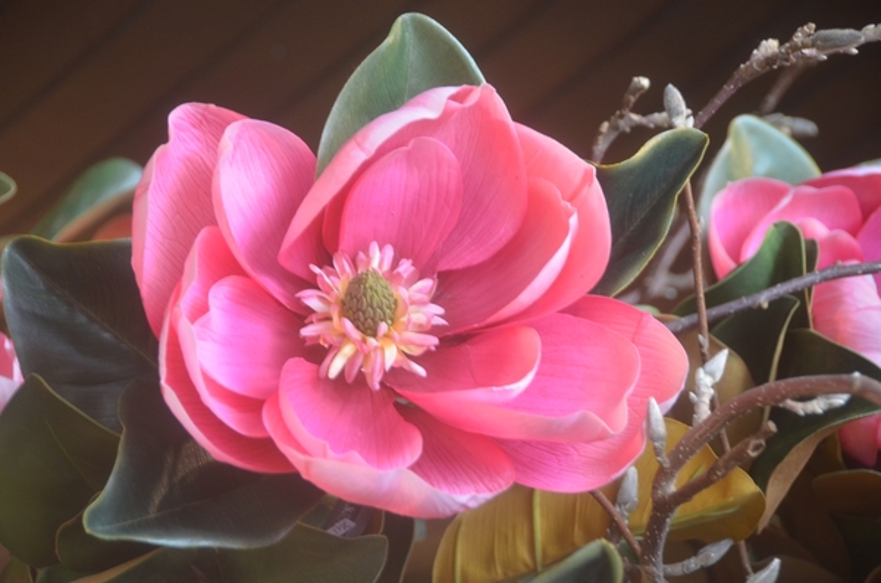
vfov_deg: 11.4
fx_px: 2930
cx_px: 440
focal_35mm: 120
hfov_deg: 17.1
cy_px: 292
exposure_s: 1/5
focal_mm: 80
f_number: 5
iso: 800
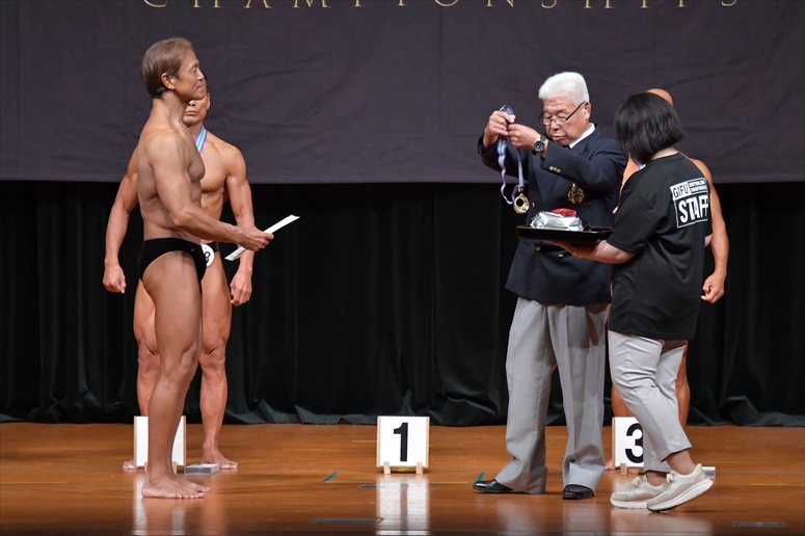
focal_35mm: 255
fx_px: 5699
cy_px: 268
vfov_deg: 5.4
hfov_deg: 8.1
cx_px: 402
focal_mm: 170
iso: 5000
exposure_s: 1/400
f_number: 5.6
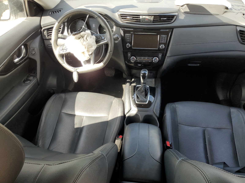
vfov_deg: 53.1
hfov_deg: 67.3
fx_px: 184
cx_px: 122
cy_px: 92
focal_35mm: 26
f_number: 1.5
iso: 50
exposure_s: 1/196
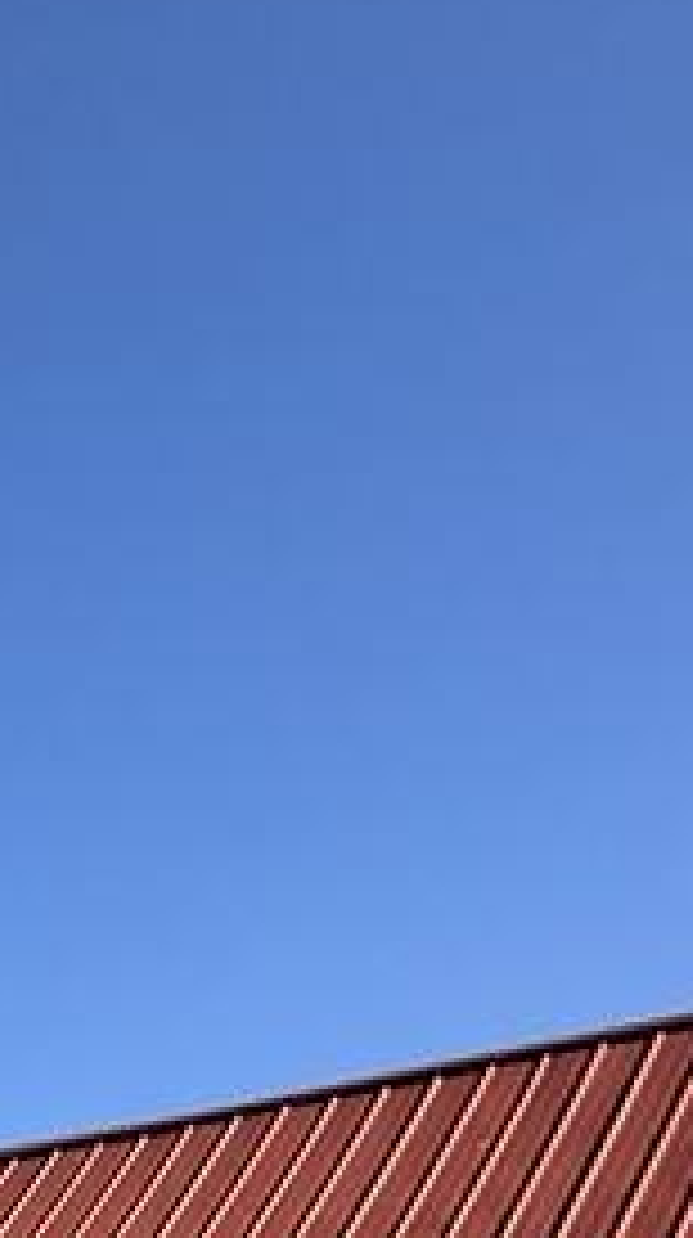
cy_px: 1715
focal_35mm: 80
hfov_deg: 9.8
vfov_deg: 22.9
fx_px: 2622
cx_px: -1606
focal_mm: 2.22
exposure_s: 1/2174
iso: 50
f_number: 2.2
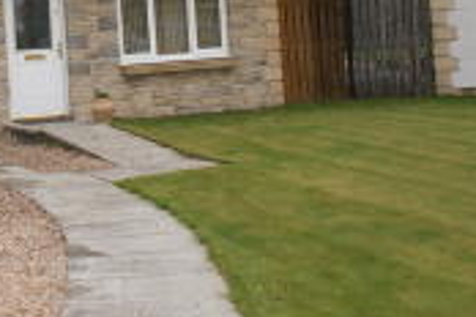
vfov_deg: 19.1
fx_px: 912
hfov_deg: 28.1
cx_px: 47
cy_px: -12
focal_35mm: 69
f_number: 5.6
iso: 100
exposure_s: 1/125
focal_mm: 20
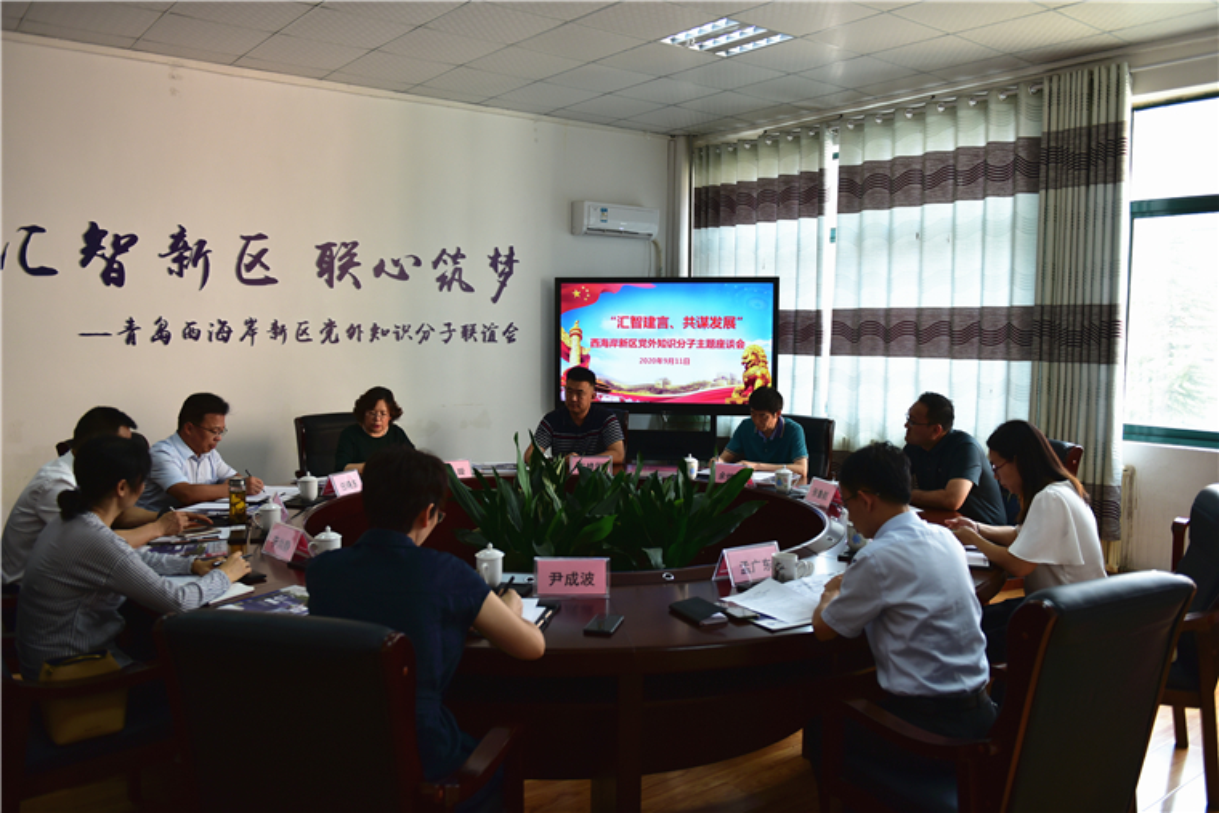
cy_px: 406
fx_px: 1050
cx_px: 610
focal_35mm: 31
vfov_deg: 42.3
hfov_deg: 60.3
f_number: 2.8
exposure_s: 1/200
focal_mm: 31
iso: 720
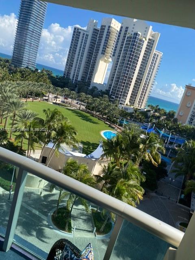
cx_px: 98
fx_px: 195
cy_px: 130
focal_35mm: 26
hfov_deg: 53.1
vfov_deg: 67.3
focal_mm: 4.25
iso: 32
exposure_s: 1/1701
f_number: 1.8
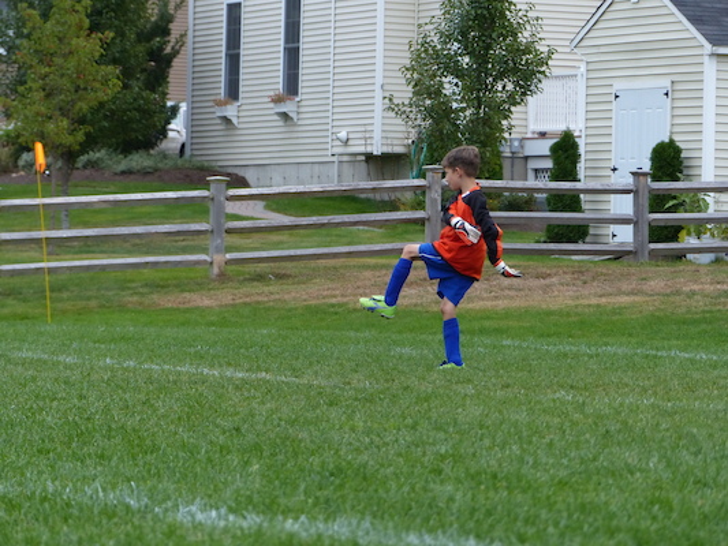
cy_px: 273
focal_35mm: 228
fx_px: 4796
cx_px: 364
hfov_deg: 8.7
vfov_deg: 6.5
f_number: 2.8
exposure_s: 1/500
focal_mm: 41.1
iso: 320
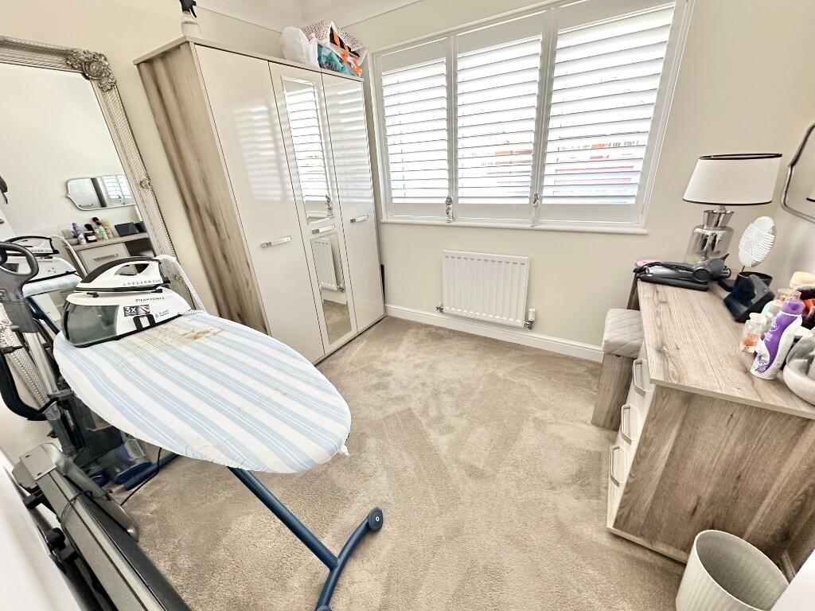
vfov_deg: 85.7
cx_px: 408
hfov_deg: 102.1
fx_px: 330
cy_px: 306
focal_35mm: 14
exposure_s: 1/91
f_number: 2.2
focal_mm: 2.22
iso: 320
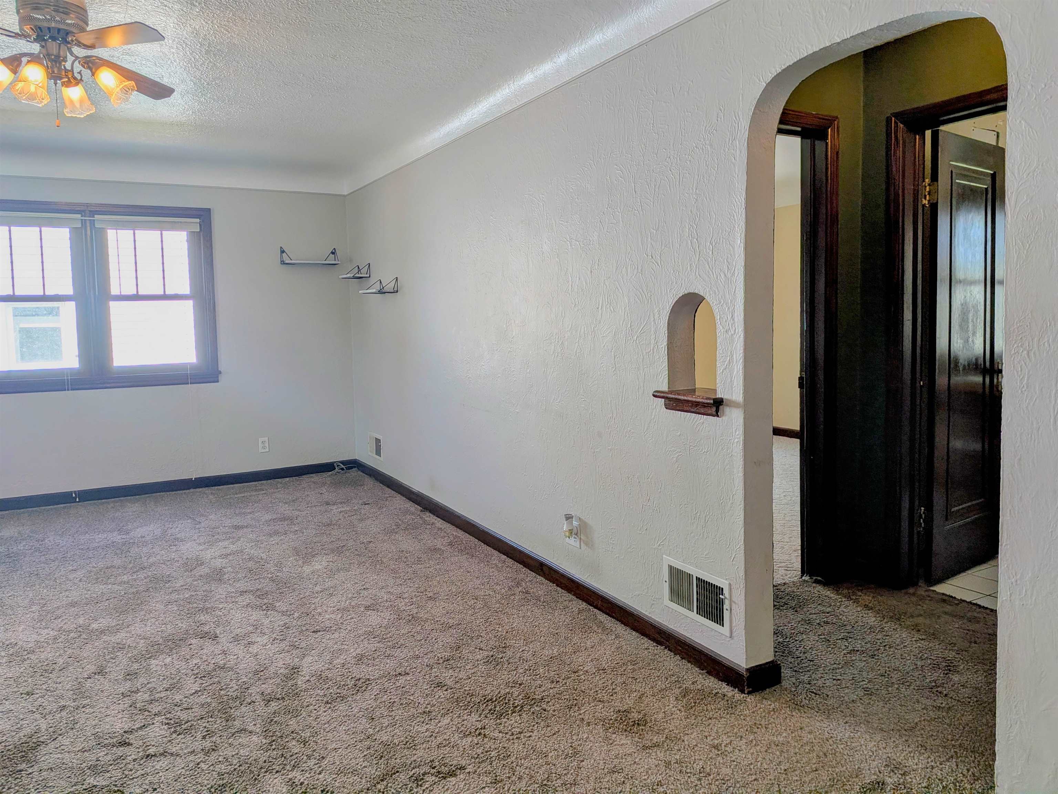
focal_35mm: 24
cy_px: 397
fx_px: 734
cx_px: 529
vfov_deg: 56.8
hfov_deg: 71.6
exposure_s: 1/120
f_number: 1.7
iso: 28
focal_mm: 4.53
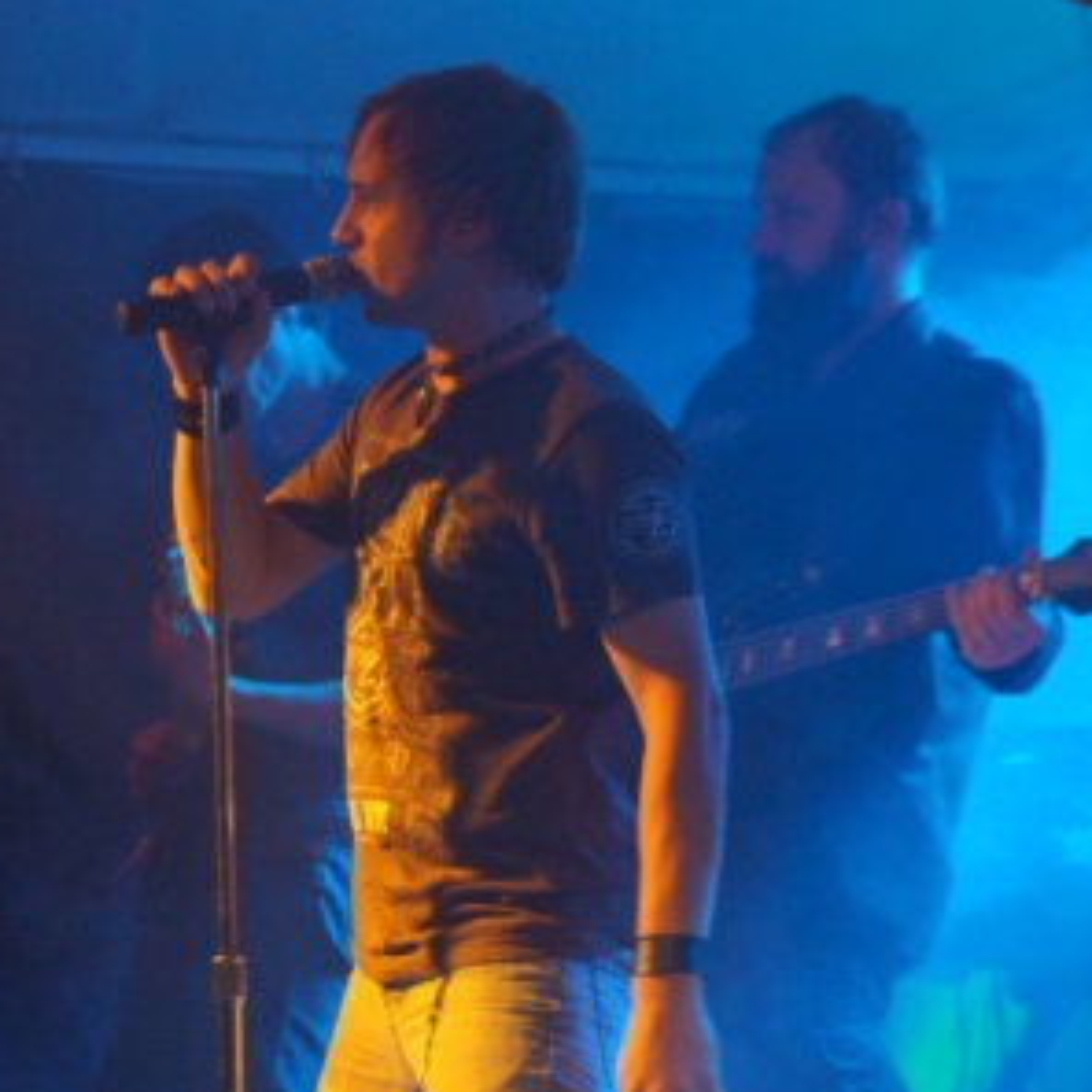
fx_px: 4818
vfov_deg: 12.9
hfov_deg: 12.9
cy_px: 546
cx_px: 354
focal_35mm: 135
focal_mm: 70
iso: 3200
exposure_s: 1/80
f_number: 5
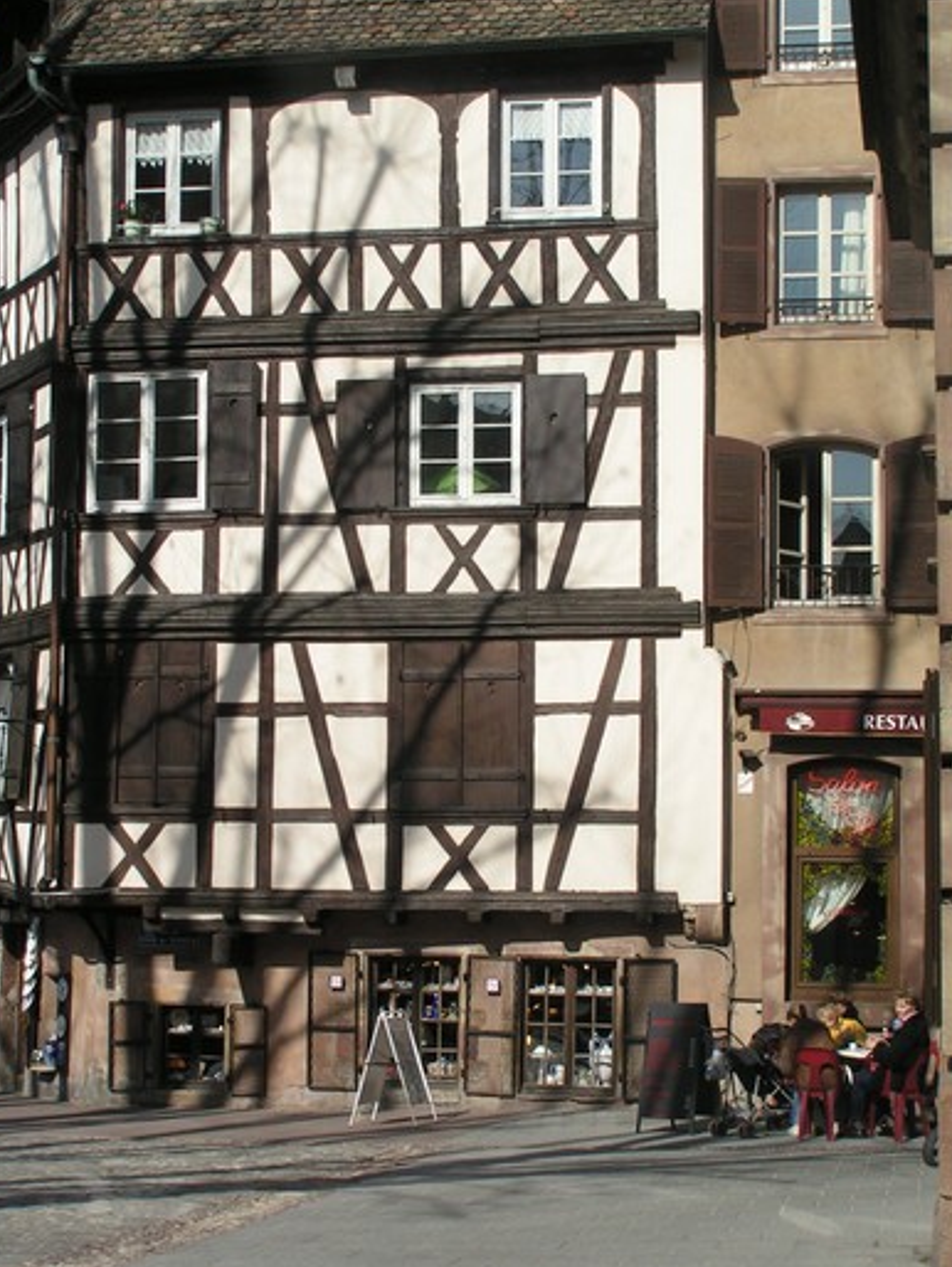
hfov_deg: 21.6
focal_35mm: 68
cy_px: 590
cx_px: 496
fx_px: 2491
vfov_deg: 28.5
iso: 50
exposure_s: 1/400
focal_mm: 8.7
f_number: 6.3
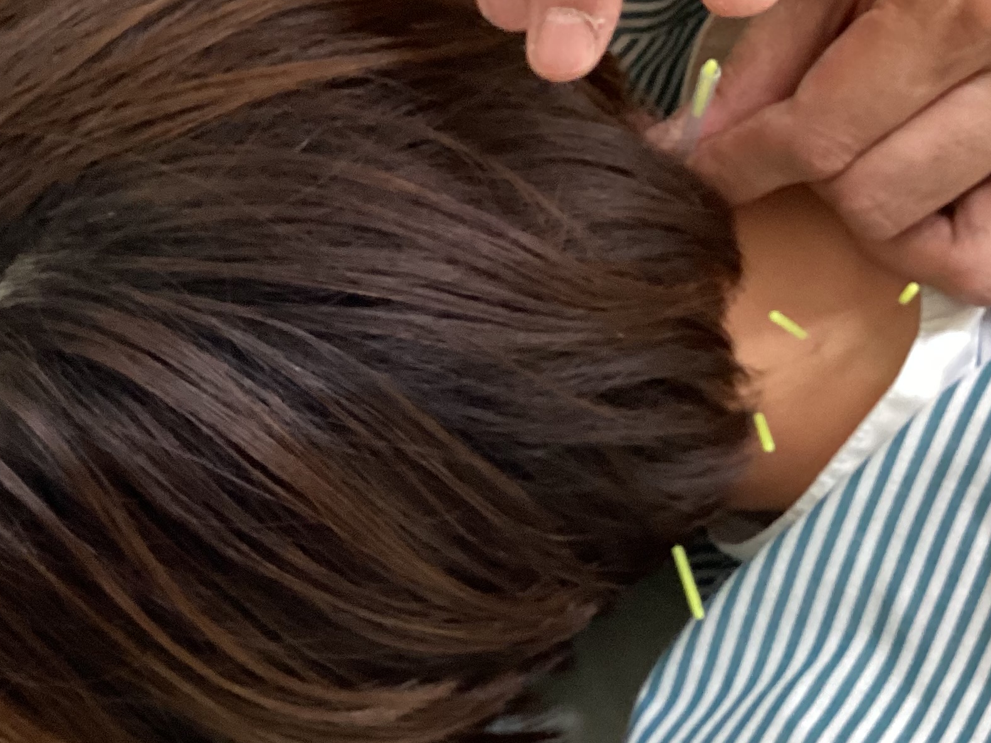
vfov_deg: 22.9
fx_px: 1832
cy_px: 435
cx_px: 282
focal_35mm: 64
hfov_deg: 29.9
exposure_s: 1/60
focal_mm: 3.3
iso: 250
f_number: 2.4
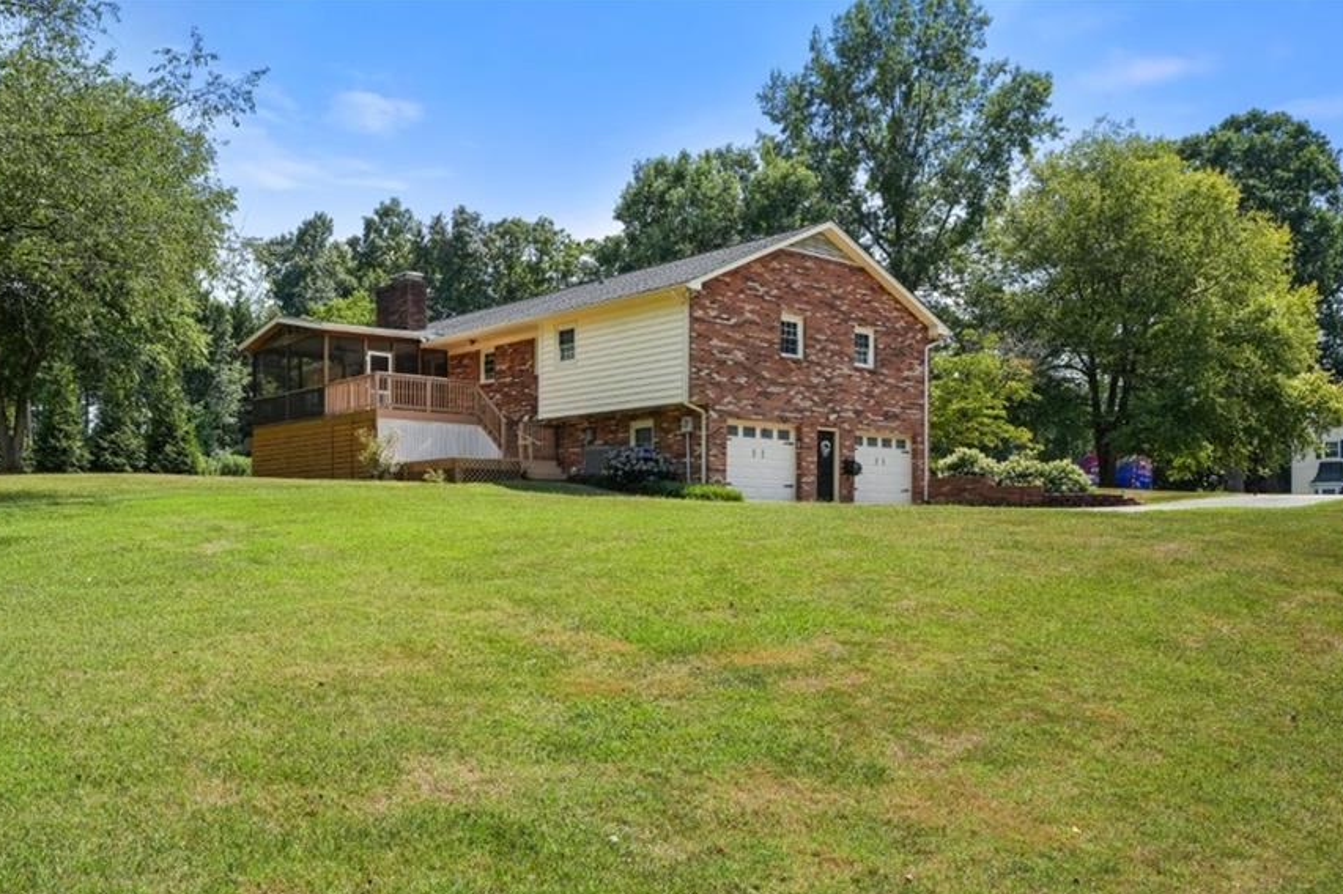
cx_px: 561
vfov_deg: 42.8
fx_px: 1137
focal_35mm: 30
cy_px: 534
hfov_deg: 60.8
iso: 320
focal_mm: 25.4
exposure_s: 1/500
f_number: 8
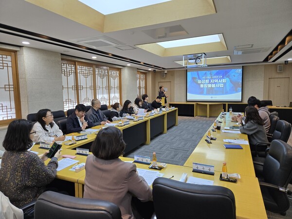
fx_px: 194
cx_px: 146
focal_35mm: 23
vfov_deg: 58.9
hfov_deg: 73.9
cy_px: 110
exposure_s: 1/120
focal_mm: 5.4
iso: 125
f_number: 1.8
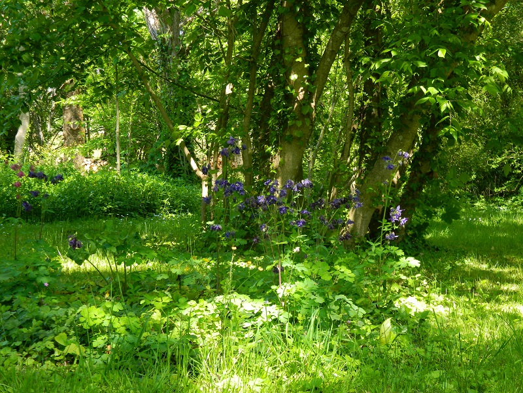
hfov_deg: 27.8
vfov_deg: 21.0
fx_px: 1058
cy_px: 196
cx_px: 262
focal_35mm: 70
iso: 80
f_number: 4
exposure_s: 1/80
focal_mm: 12.6
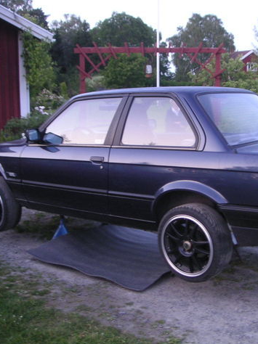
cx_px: 181
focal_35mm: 50
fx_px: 497
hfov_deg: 28.8
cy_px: 173
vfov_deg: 38.2
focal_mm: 5.7
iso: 100
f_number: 2.8
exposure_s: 1/3
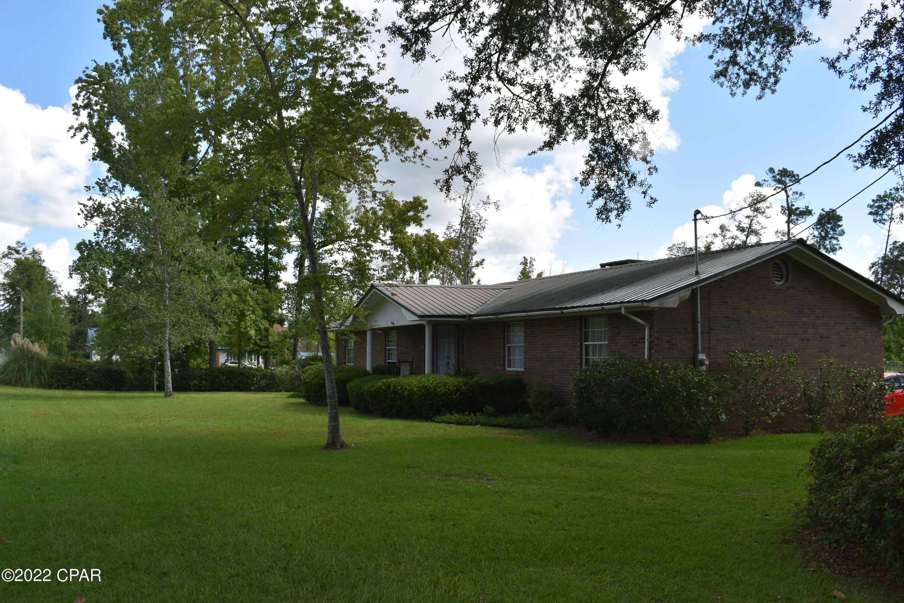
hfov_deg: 57.2
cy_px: 302
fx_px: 829
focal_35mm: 33
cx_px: 452
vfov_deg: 40.0
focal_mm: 22
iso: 100
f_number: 8
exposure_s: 1/200
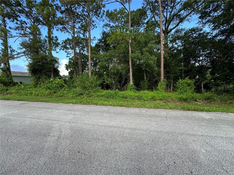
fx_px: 95
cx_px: 117
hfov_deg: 102.1
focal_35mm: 14
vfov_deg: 85.7
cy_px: 88
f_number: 2.2
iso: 40
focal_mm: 2.22
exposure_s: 1/256
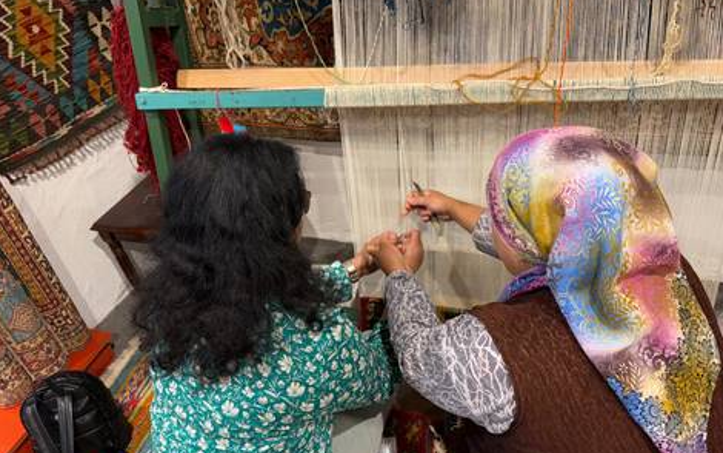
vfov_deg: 47.6
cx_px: 357
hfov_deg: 70.4
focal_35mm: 26
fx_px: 512
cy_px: 234
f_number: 1.78
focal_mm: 6.76
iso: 200
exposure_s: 1/100
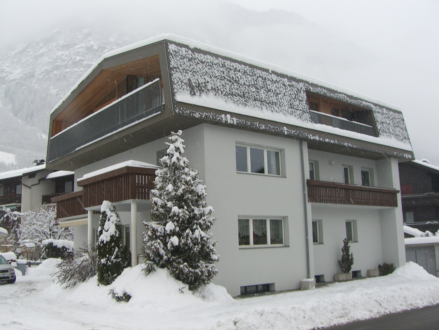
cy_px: 165
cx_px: 220
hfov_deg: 49.0
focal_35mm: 38
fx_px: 482
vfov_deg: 37.7
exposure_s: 1/160
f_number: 4.3
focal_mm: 6.2
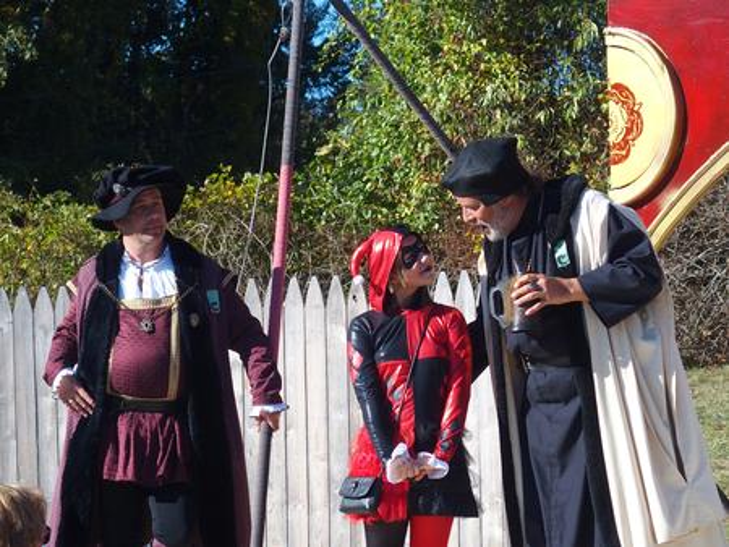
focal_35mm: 165
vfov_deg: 9.0
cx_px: 364
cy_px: 274
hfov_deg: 12.0
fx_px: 3477
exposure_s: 1/800
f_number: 3.5
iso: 100
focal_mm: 35
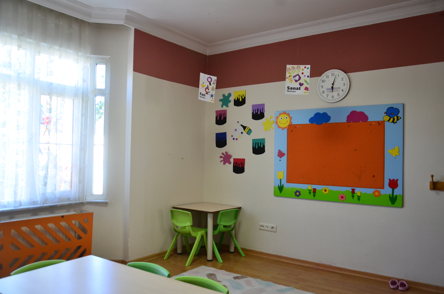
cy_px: 147
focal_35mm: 27
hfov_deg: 67.5
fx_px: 332
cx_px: 222
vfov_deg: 47.7
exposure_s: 1/100
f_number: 3.5
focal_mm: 18
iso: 1000
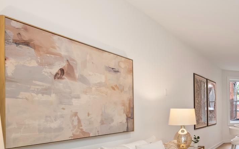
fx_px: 228
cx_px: 284
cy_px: 114
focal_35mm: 35
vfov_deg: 35.4
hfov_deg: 40.1
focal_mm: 12
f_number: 4
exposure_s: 1/30
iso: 800
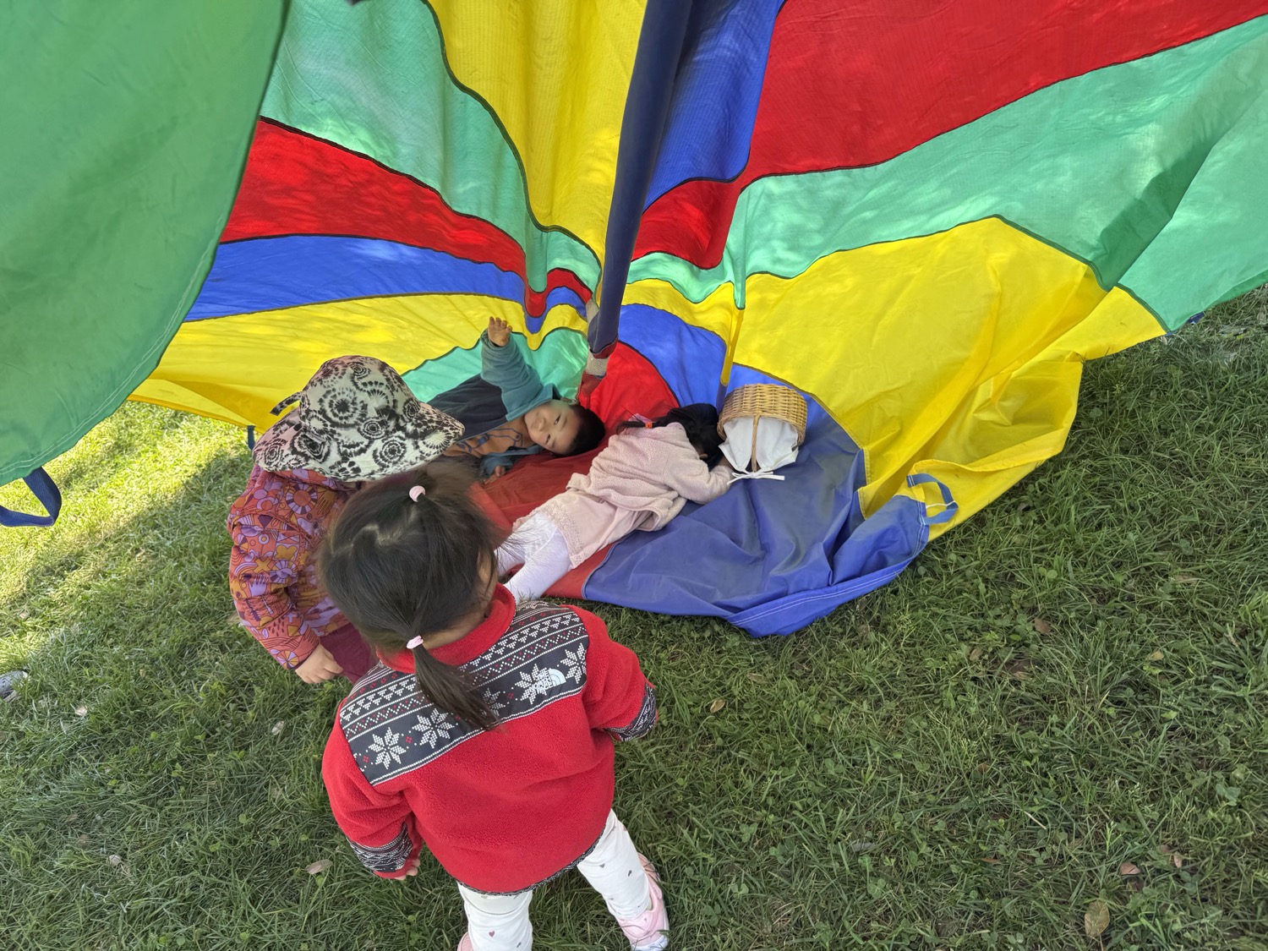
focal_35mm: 24
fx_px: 879
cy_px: 476
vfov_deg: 56.8
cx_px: 634
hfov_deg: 71.6
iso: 80
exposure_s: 1/198
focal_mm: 6.76
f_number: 1.78
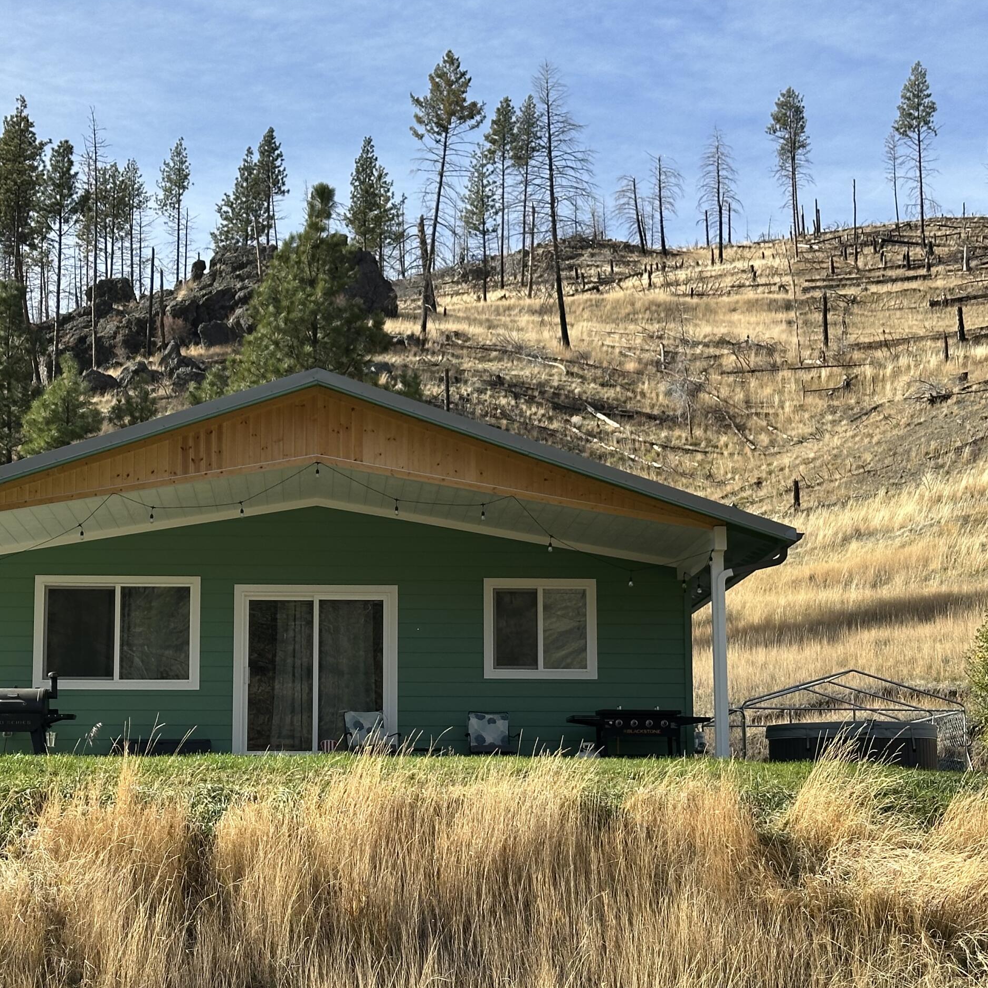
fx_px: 2196
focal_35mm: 68
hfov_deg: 25.3
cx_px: 394
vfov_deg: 25.3
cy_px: 562
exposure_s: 1/2597
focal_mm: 6.86
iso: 64
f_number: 1.78
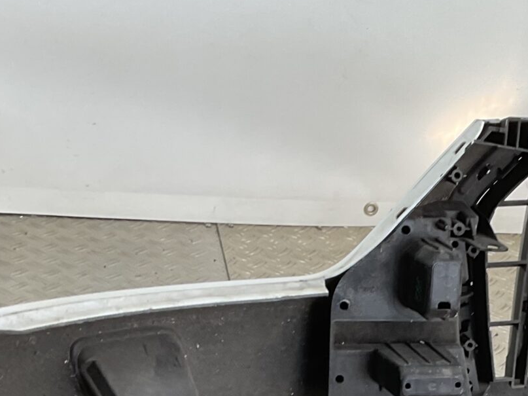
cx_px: 444
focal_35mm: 92
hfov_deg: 21.0
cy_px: 567
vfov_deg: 15.1
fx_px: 1403
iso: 25
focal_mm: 3
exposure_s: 1/120
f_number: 1.8
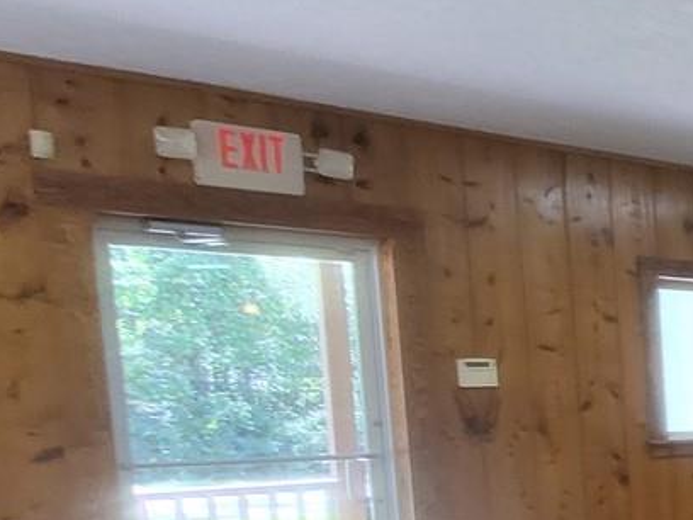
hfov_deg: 21.2
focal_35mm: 51
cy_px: 486
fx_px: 1021
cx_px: 1298
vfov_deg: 27.4
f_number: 2.2
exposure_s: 1/60
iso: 200
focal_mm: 2.2
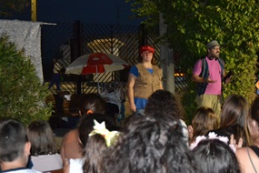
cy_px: 84
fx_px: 511
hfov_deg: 28.2
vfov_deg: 19.2
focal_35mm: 71
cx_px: 184
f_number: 4.2
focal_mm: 30
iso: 3200
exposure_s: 1/60
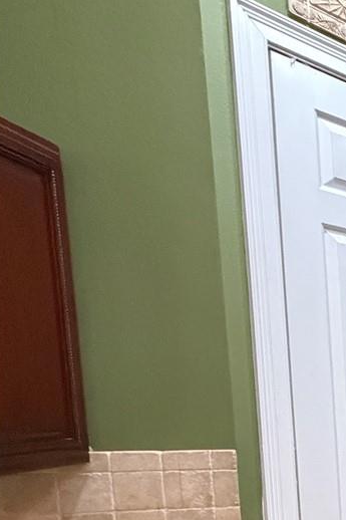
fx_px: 649
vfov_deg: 40.7
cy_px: 457
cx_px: 794
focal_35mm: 45
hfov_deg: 16.1
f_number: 2.2
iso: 800
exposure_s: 1/60
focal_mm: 2.22
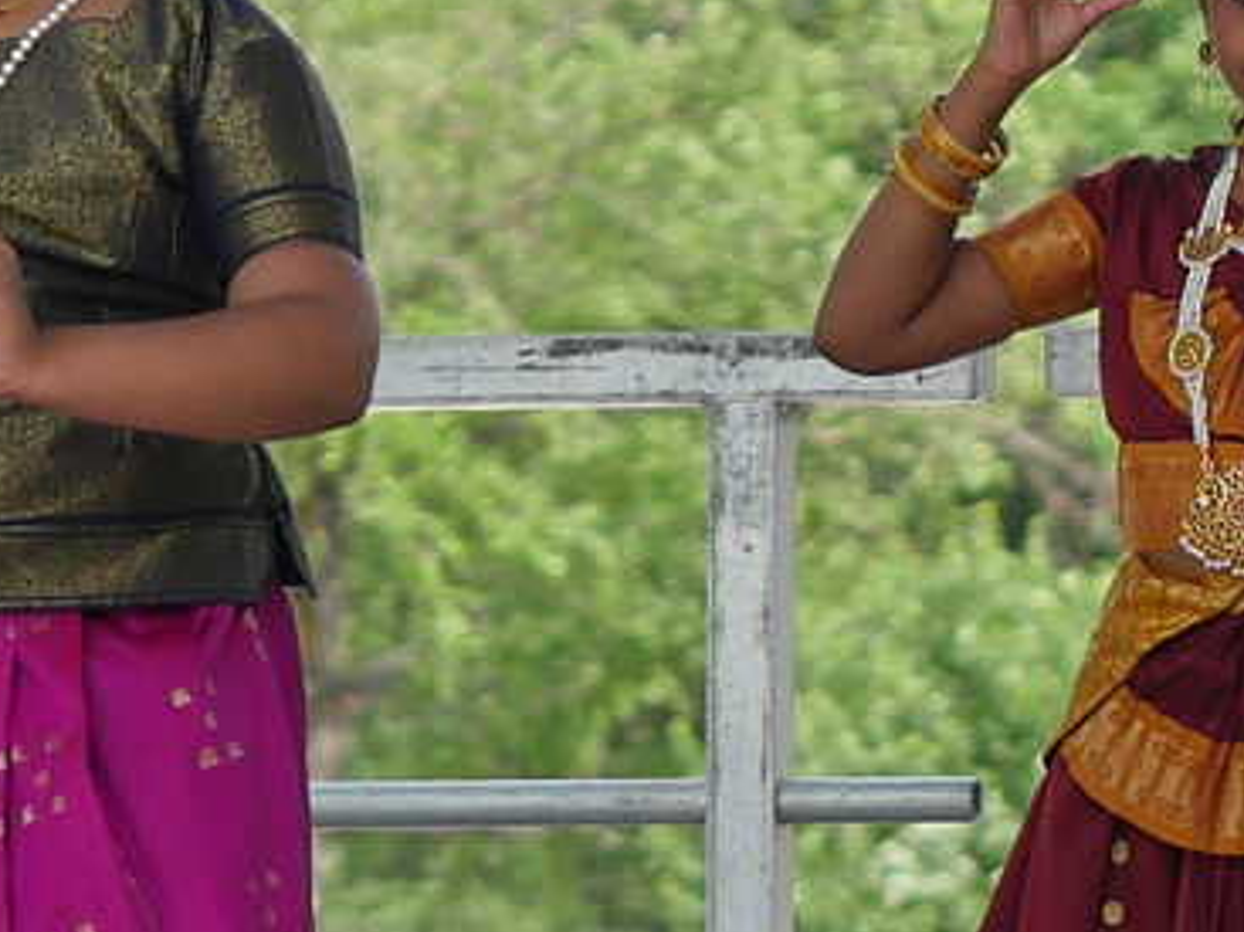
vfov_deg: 2.4
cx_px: 1905
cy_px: 286
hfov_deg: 3.2
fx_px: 22525
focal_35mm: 627
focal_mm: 46
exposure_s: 1/1600
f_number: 2.8
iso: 200
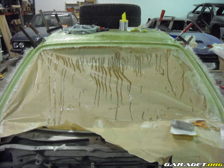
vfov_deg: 38.7
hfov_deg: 50.1
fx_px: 239
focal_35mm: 37
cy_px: 84
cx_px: 112
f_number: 2.7
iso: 800
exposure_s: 1/30
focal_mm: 6.2
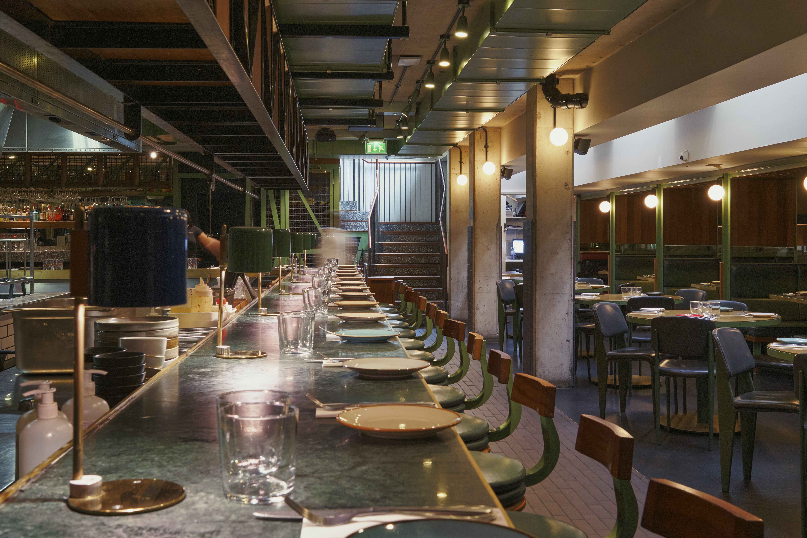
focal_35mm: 37
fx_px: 829
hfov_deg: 51.9
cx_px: 404
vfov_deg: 35.9
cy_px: 269
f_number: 9
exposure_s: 1/3
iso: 640
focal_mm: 24.8
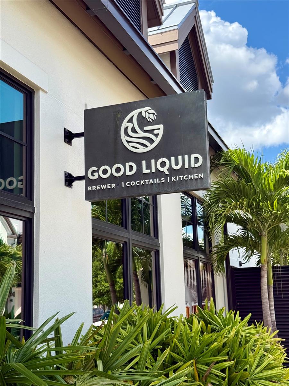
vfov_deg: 39.7
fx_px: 534
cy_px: 193
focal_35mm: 48
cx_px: 144
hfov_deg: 30.3
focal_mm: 6.76
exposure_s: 1/2577
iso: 80
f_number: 1.78
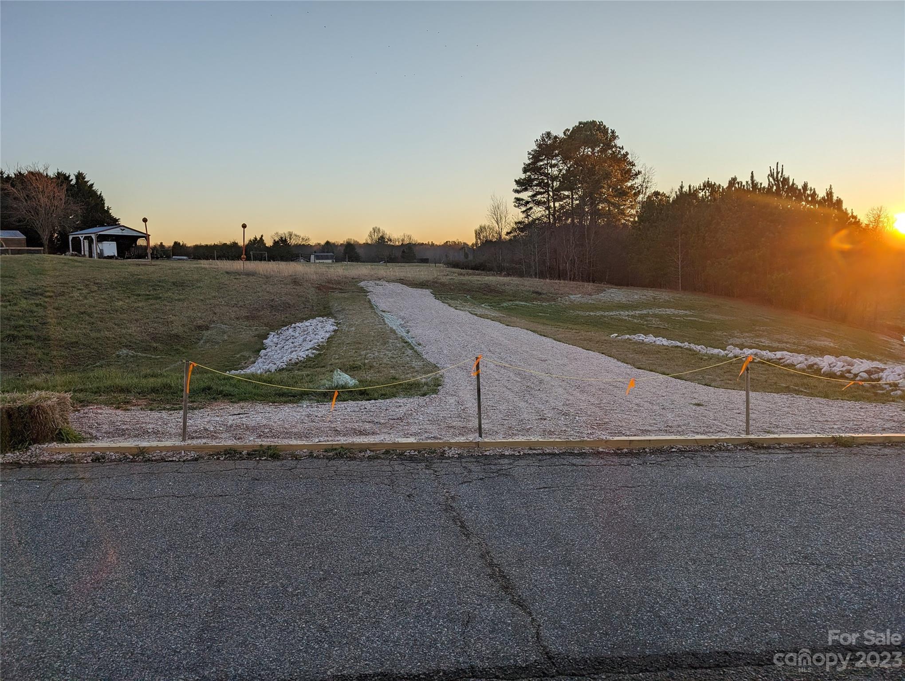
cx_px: 452
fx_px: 628
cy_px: 340
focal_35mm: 24
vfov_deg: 56.9
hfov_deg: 71.5
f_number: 1.68
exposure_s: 1/399
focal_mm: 6.9
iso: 16
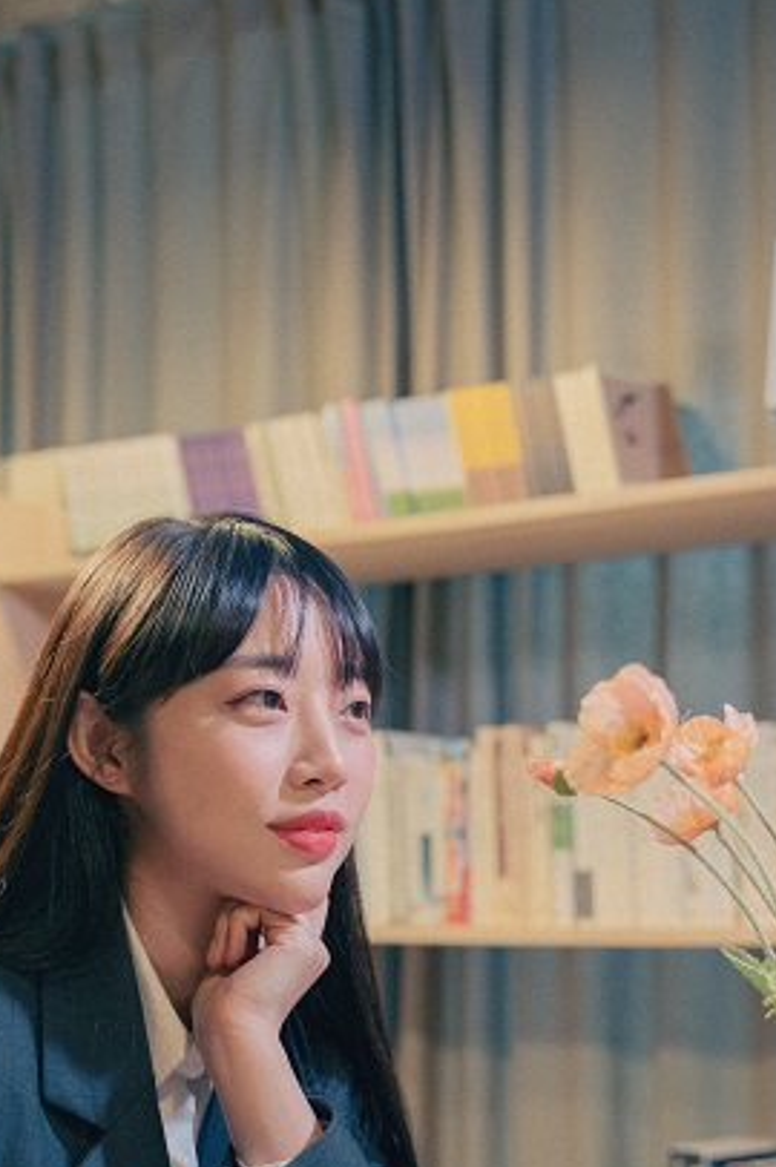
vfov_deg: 29.2
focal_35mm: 69
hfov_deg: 19.6
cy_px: 696
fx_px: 2235
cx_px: 259
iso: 1600
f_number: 2.8
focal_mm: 40
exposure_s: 1/125
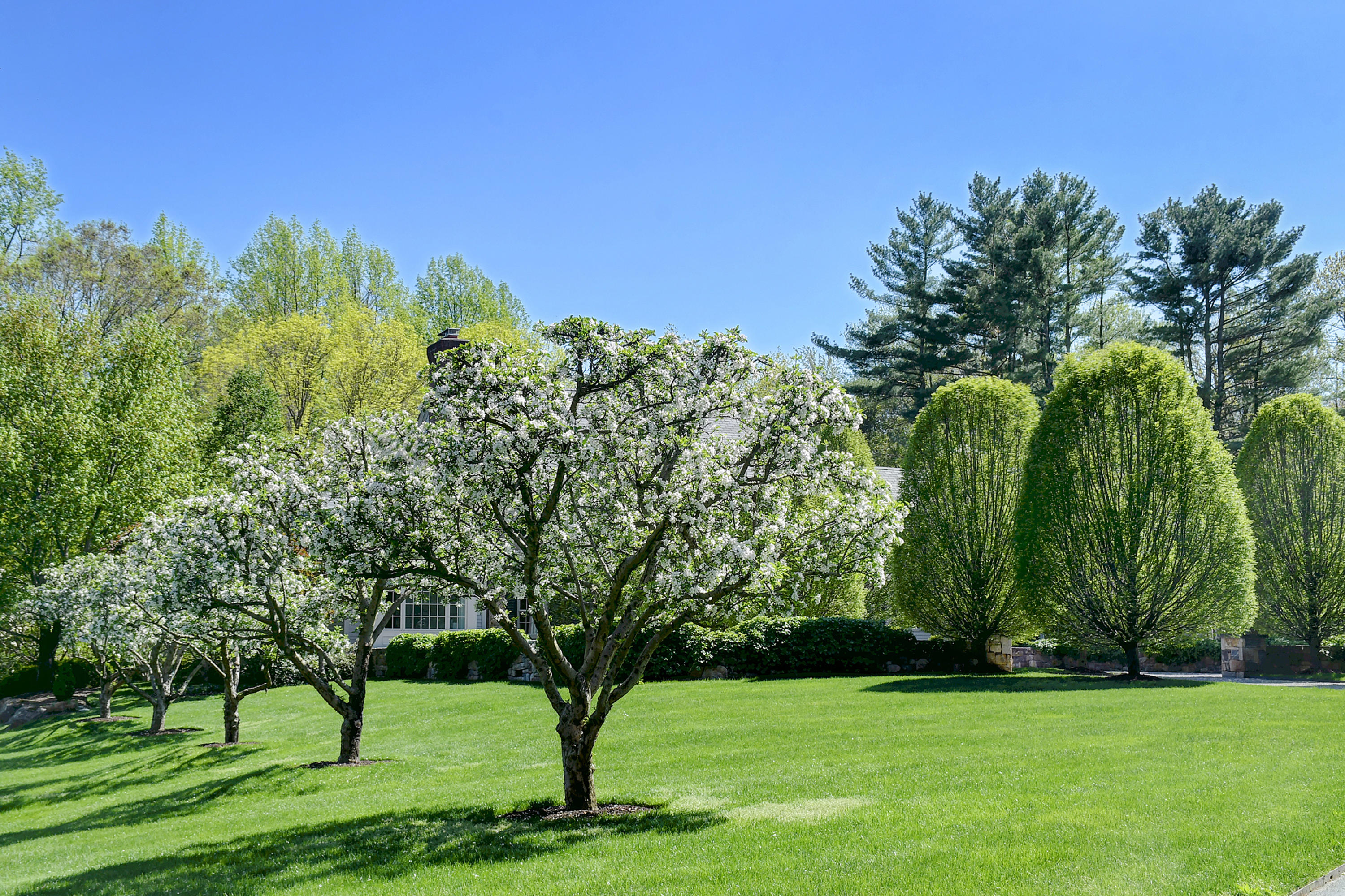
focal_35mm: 45
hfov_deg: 43.6
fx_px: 1681
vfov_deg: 29.9
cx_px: 672
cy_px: 448
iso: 200
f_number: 9
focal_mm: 30
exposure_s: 1/200
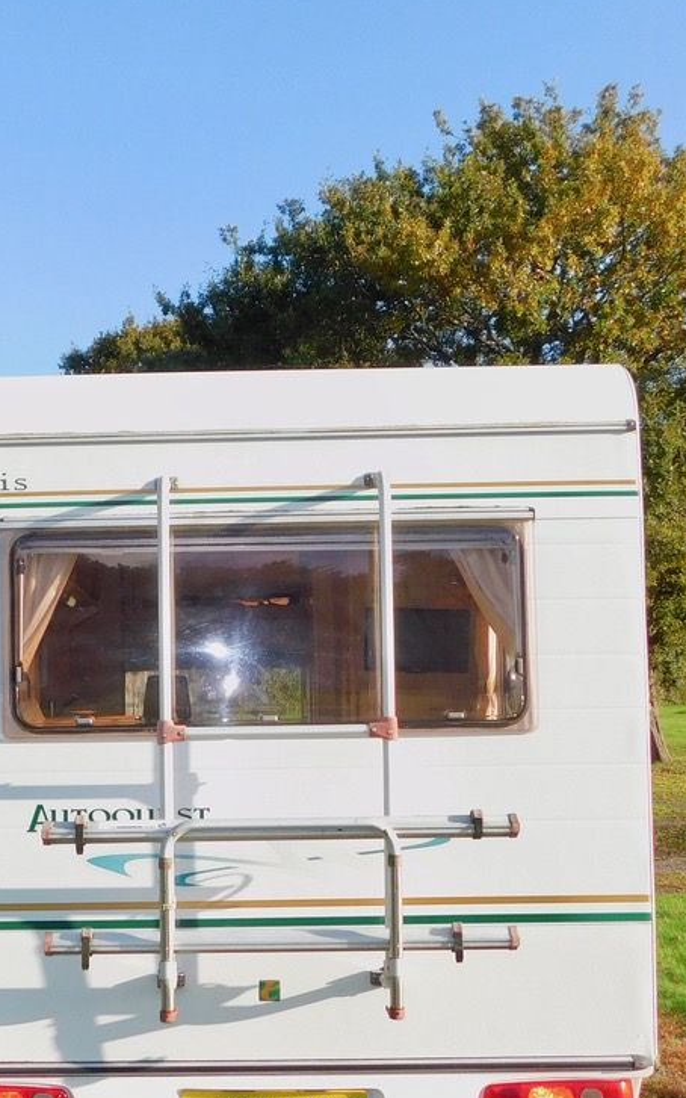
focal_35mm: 43
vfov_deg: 45.9
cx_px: 190
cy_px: 659
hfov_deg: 29.5
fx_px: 1286
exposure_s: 1/640
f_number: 3
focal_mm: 4
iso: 125
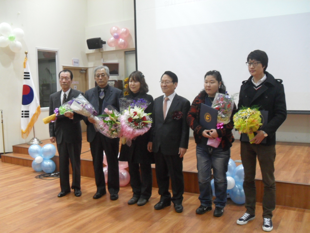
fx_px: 313
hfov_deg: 52.6
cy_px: 116
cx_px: 155
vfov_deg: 40.7
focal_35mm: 35
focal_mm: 6.2
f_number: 2.8
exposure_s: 1/30
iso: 200
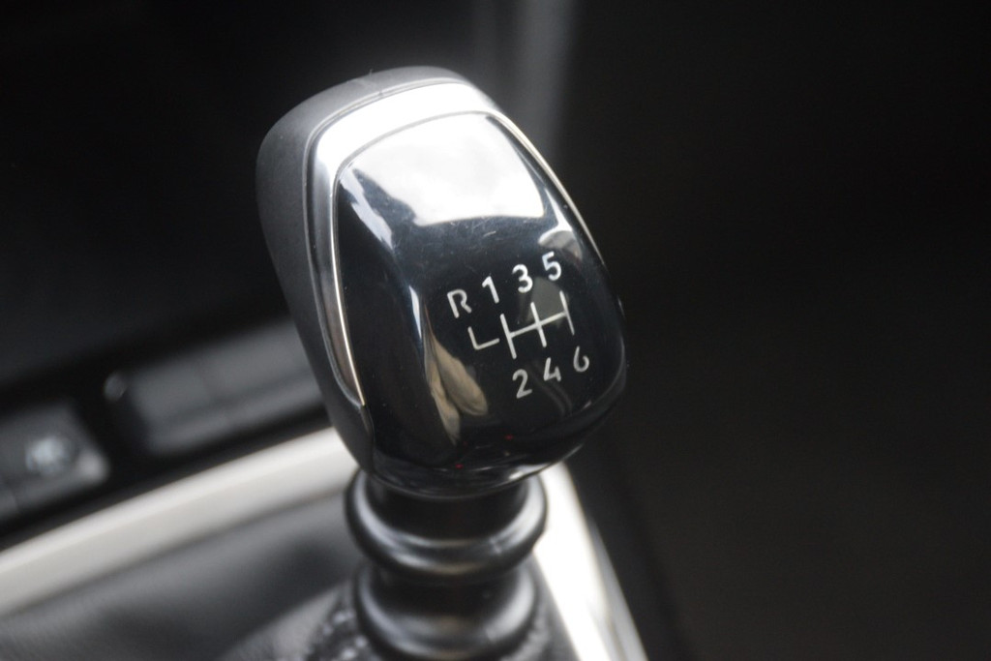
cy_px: 330
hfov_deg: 16.1
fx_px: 3510
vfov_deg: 10.8
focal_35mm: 128
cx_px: 496
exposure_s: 1/125
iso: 2000
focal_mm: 85
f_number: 5.6
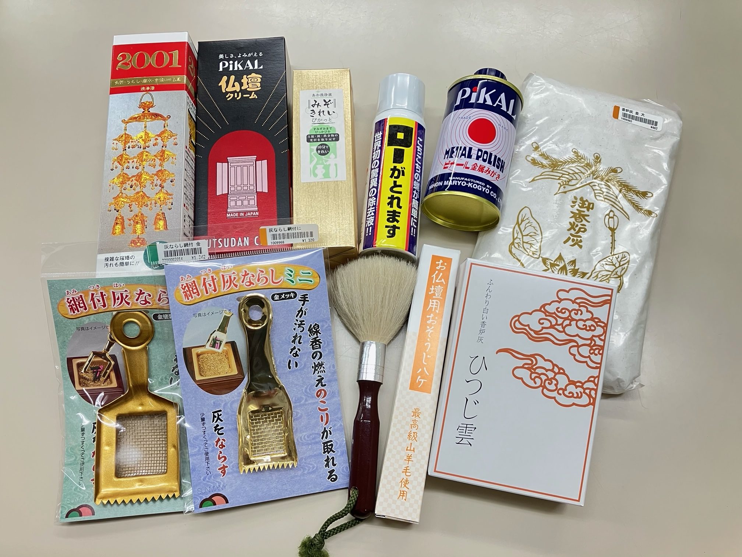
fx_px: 600
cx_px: 371
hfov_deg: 63.4
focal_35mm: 28
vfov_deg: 49.7
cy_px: 278
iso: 125
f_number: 1.8
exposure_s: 1/50
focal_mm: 3.99
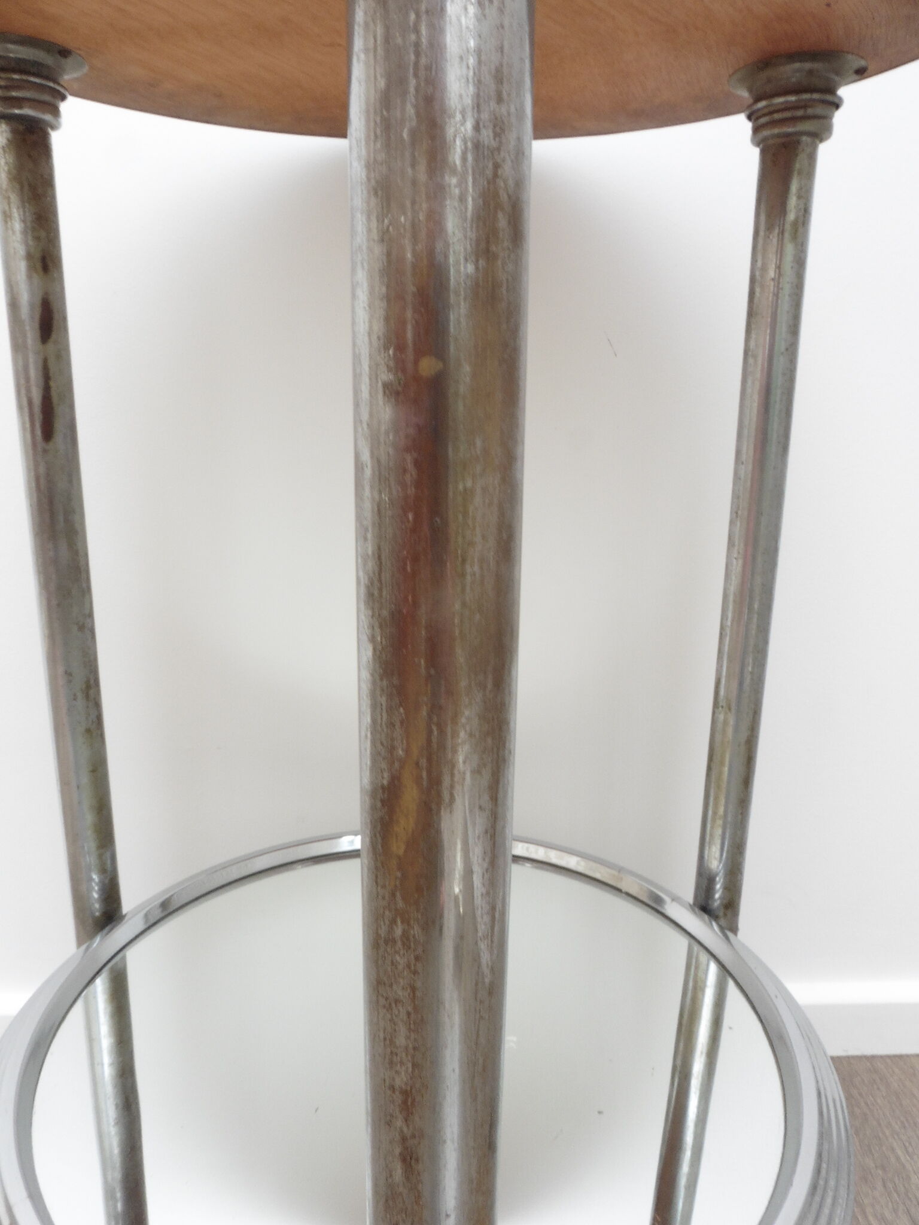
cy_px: 612
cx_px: 460
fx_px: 850
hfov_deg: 56.8
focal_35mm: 24
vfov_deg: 71.6
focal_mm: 4.3
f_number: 7.1
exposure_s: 1/15
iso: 100
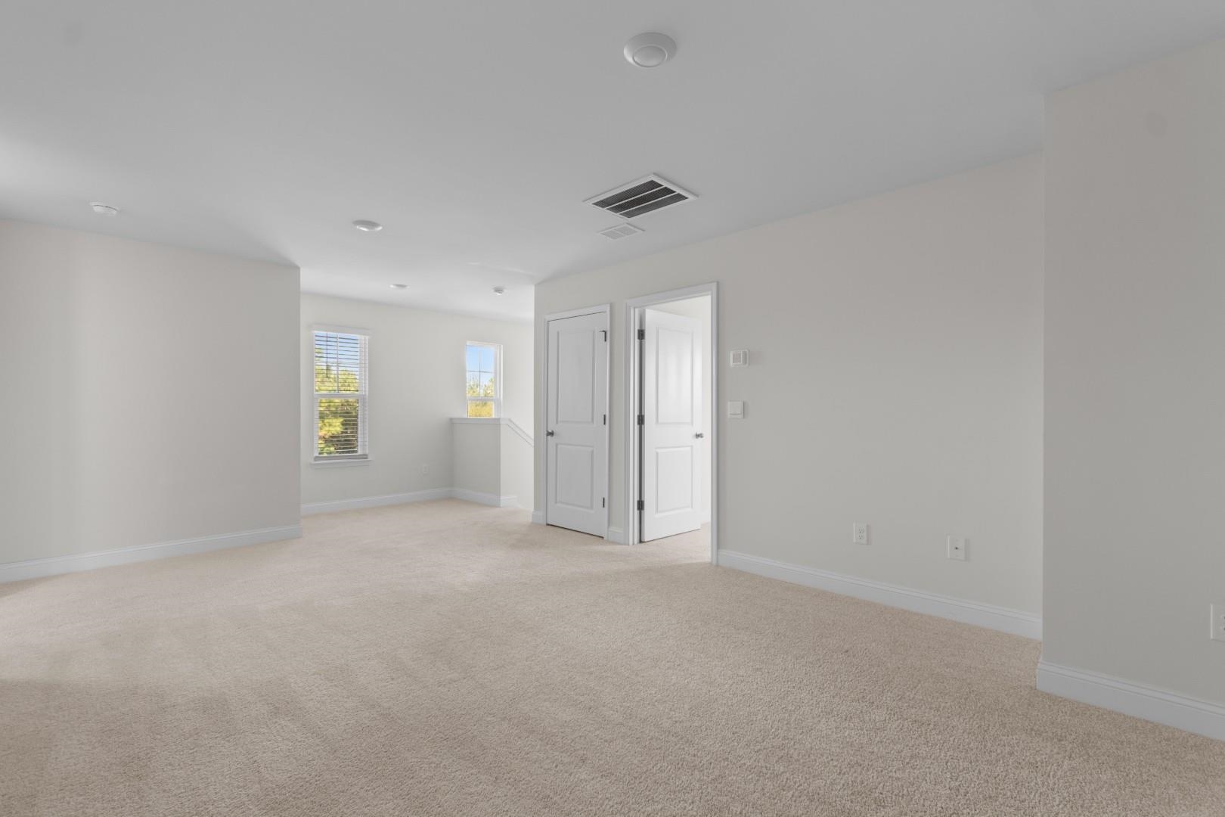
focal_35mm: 15
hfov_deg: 100.4
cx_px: 612
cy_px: 408
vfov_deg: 77.3
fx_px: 510
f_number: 4.5
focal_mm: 10
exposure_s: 1
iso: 100
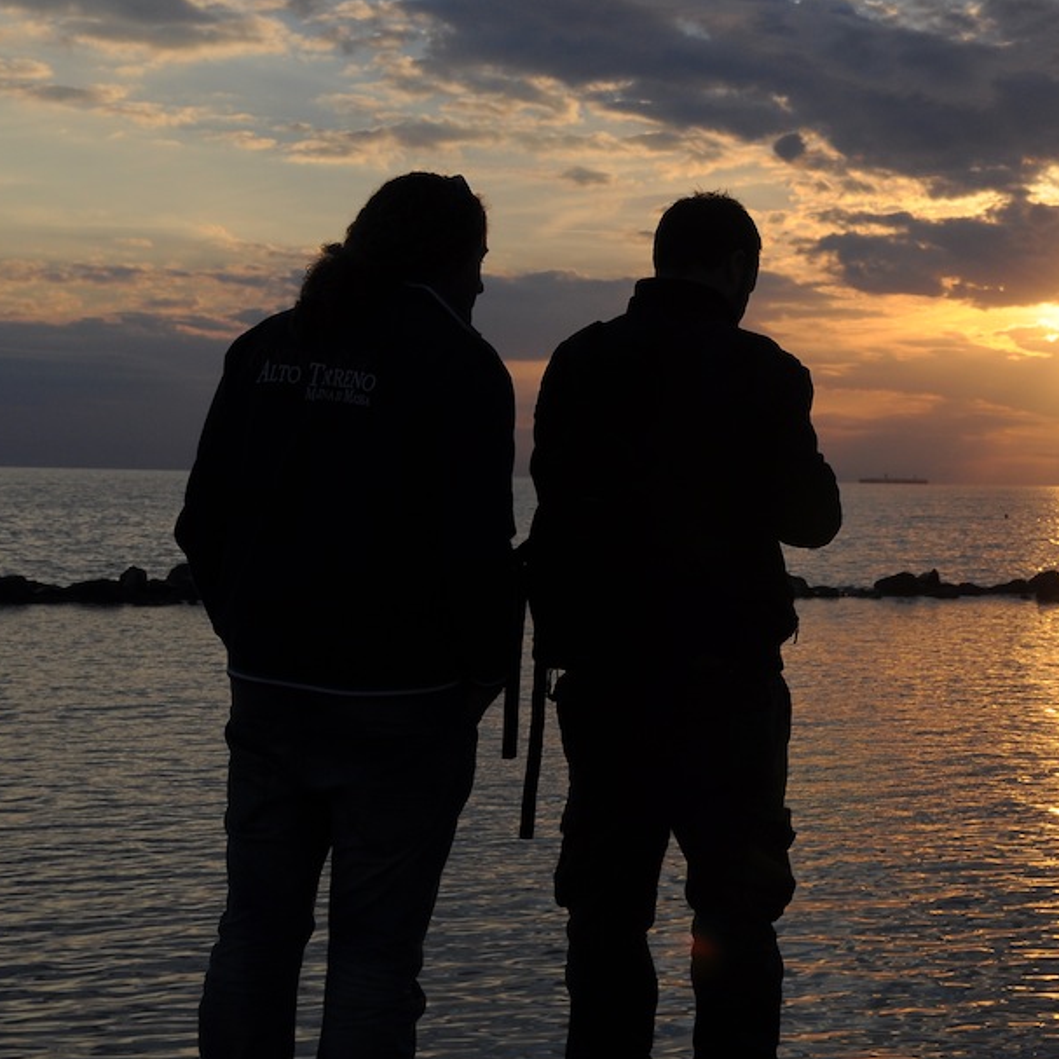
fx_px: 3323
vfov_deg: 18.1
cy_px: 600
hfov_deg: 17.9
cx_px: 914
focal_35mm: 96
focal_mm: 38
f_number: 10
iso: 200
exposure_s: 1/320
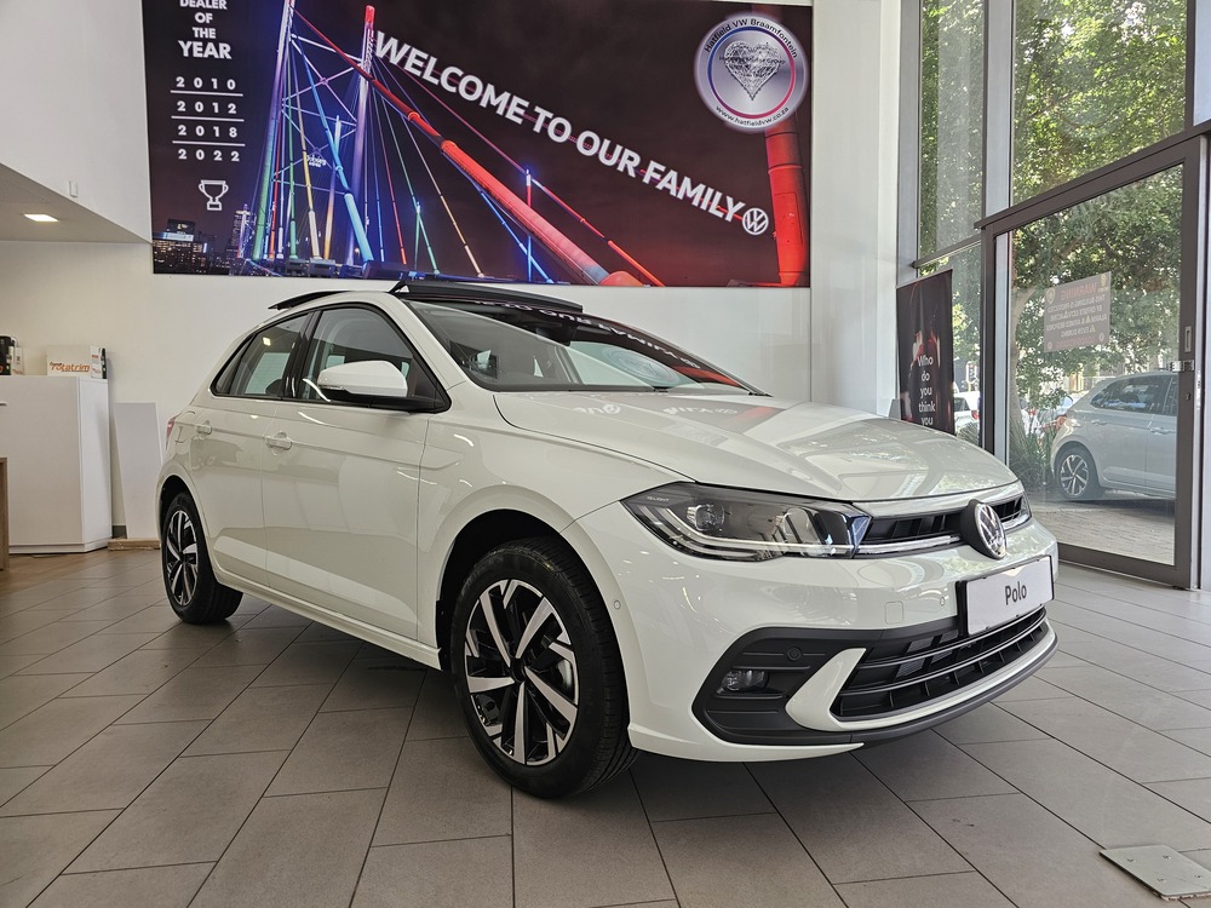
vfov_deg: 58.9
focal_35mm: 23
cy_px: 454
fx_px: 805
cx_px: 606
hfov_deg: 73.9
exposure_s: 1/180
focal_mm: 6.3
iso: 125
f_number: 1.7
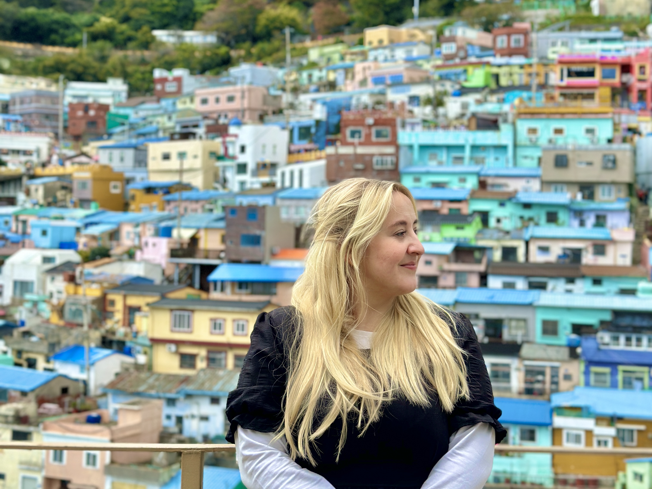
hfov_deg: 39.7
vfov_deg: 30.3
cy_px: 244
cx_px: 326
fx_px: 904
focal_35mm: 48
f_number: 1.78
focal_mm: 6.86
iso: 80
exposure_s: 1/1880
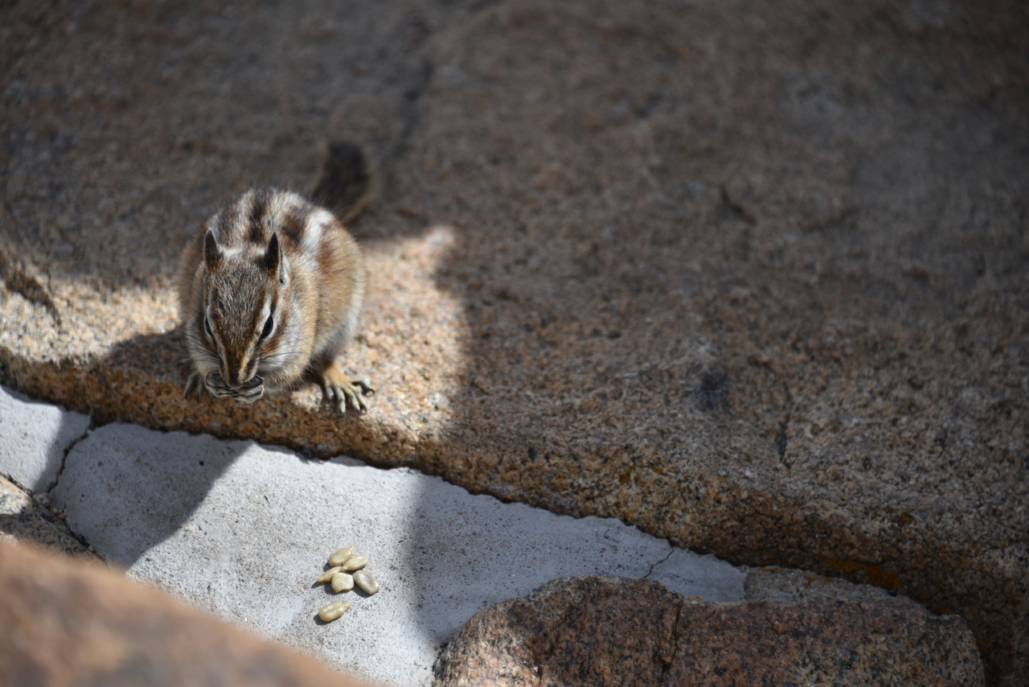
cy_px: 344
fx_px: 8576
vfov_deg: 4.6
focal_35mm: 300
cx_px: 514
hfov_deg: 6.9
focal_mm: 300
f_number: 5.6
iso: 110
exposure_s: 1/640
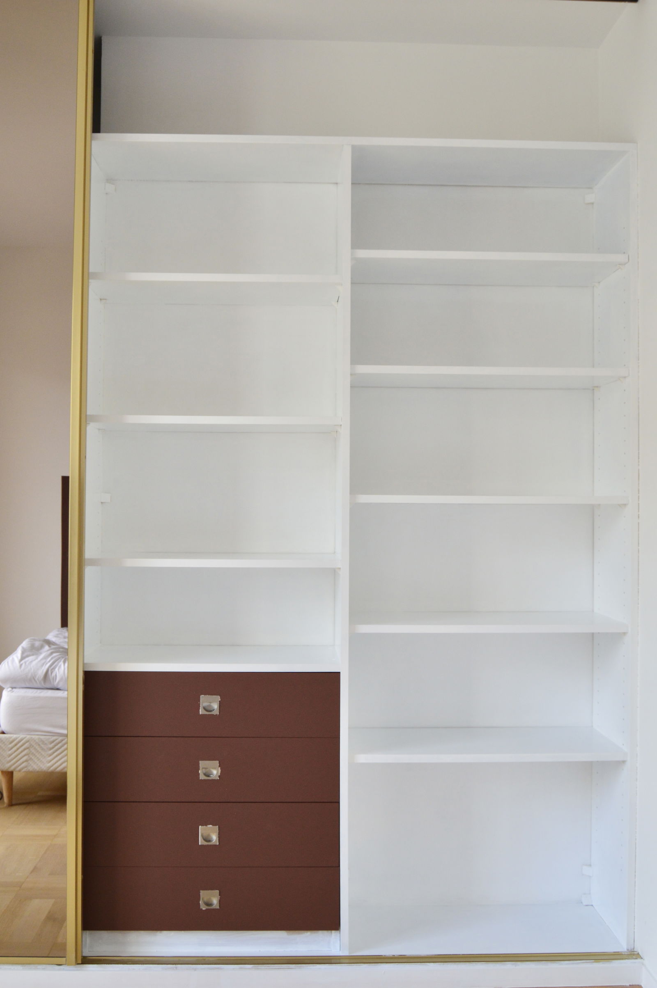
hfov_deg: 36.8
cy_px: 494
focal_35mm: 36
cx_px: 328
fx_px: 987
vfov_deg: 53.2
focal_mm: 24
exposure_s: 1/60
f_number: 8
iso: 640
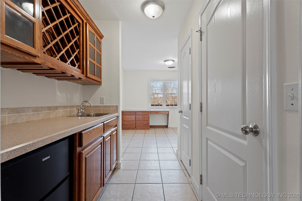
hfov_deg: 96.7
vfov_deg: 73.7
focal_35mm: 16
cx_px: 151
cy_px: 100
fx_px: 134
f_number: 8
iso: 160
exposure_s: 1.3
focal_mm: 16
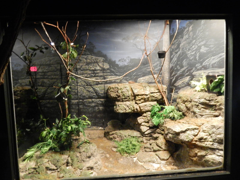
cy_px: 90
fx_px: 159
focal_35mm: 23
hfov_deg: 73.9
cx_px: 120
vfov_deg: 58.9
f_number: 3
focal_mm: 4
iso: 800
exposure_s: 1/5
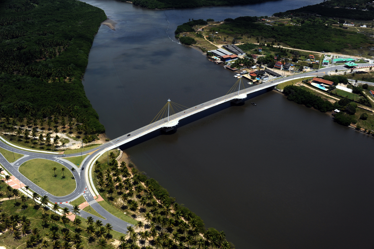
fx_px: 374
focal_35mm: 36
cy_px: 124
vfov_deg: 36.8
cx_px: 187
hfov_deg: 53.2
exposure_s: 1/1000
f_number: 9
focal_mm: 36
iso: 320
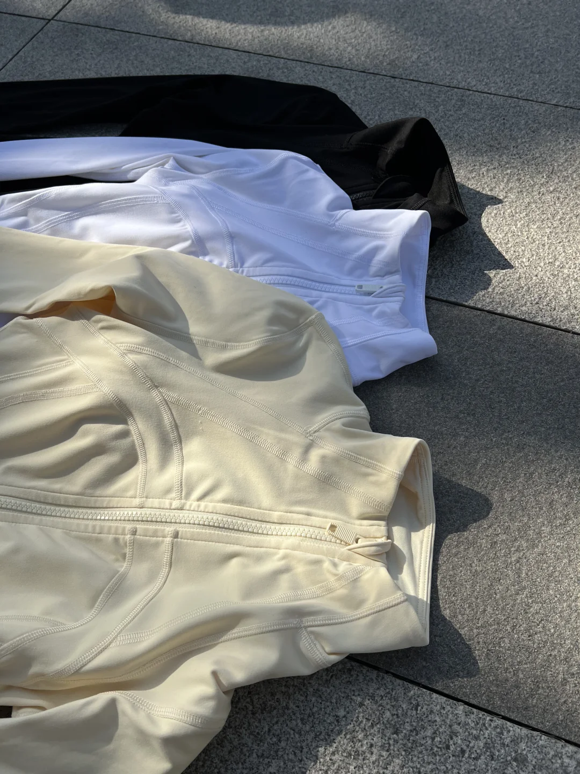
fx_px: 581
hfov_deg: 53.1
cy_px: 387
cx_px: 290
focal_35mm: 26
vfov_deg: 67.3
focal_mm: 5.7
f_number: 1.5
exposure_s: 1/5319
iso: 50
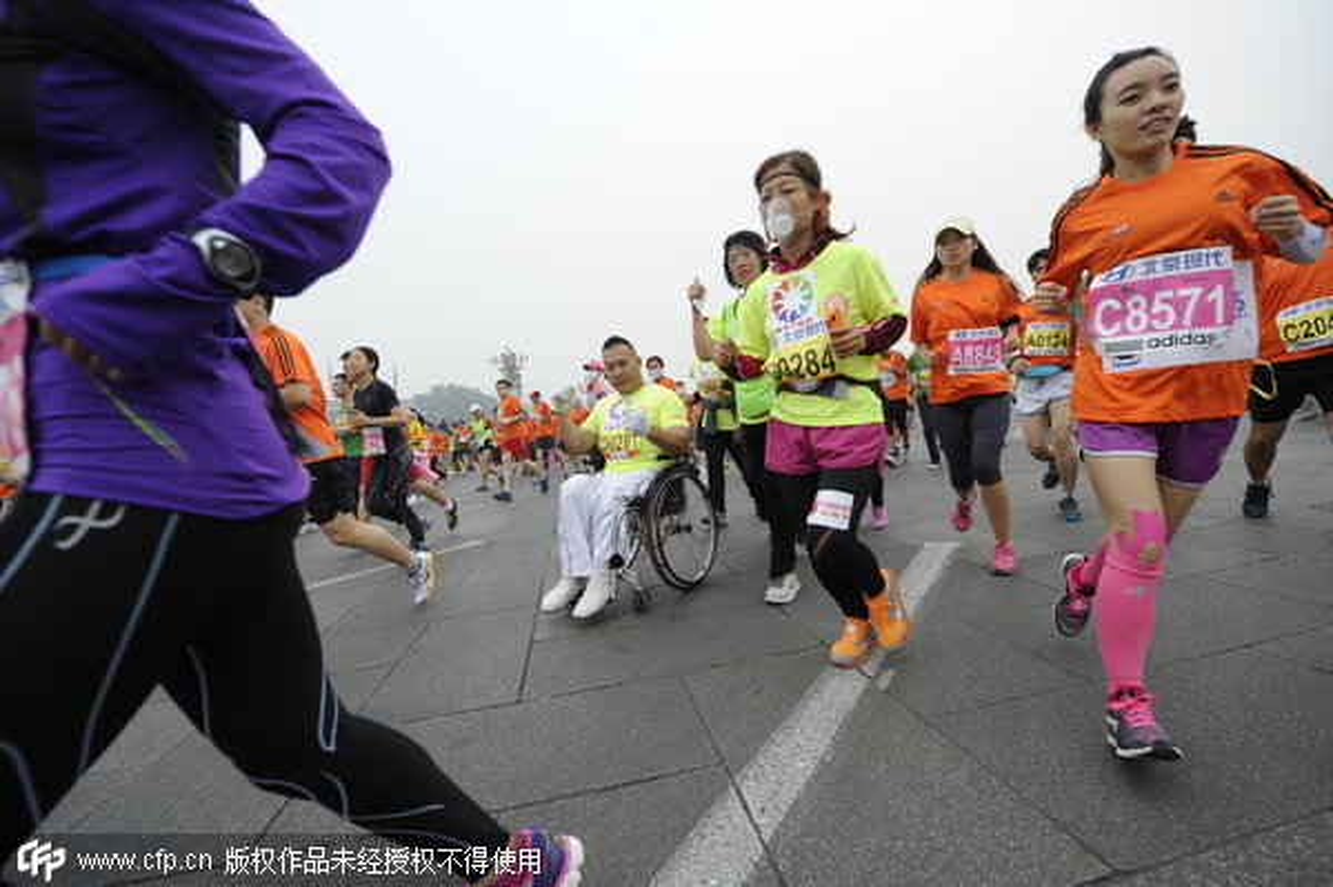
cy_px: 444
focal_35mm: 15
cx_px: 666
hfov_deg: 100.4
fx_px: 555
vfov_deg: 77.2
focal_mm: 15
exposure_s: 1/800
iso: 1250
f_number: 4
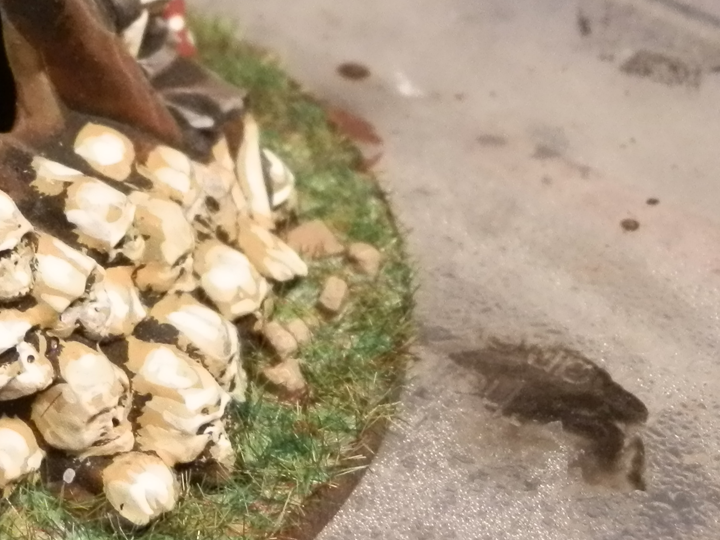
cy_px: -31
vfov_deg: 8.5
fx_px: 3598
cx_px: 138
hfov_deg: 11.4
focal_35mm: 173
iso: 400
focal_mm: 10.99
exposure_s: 1/50
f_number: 3.7
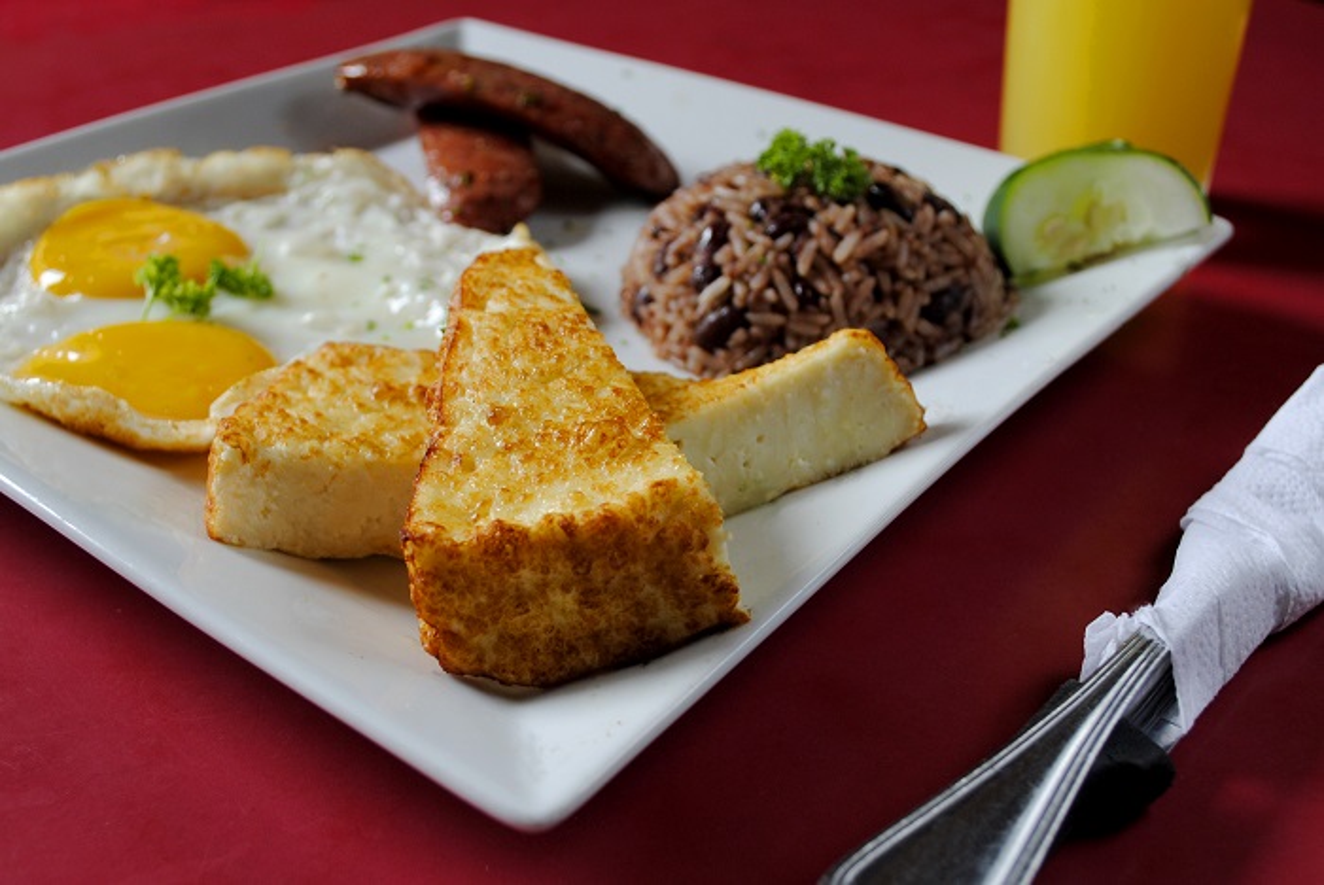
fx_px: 1325
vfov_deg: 36.9
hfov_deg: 53.1
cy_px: 442
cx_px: 662
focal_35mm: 36
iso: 200
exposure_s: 1/125
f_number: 5.6
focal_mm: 24
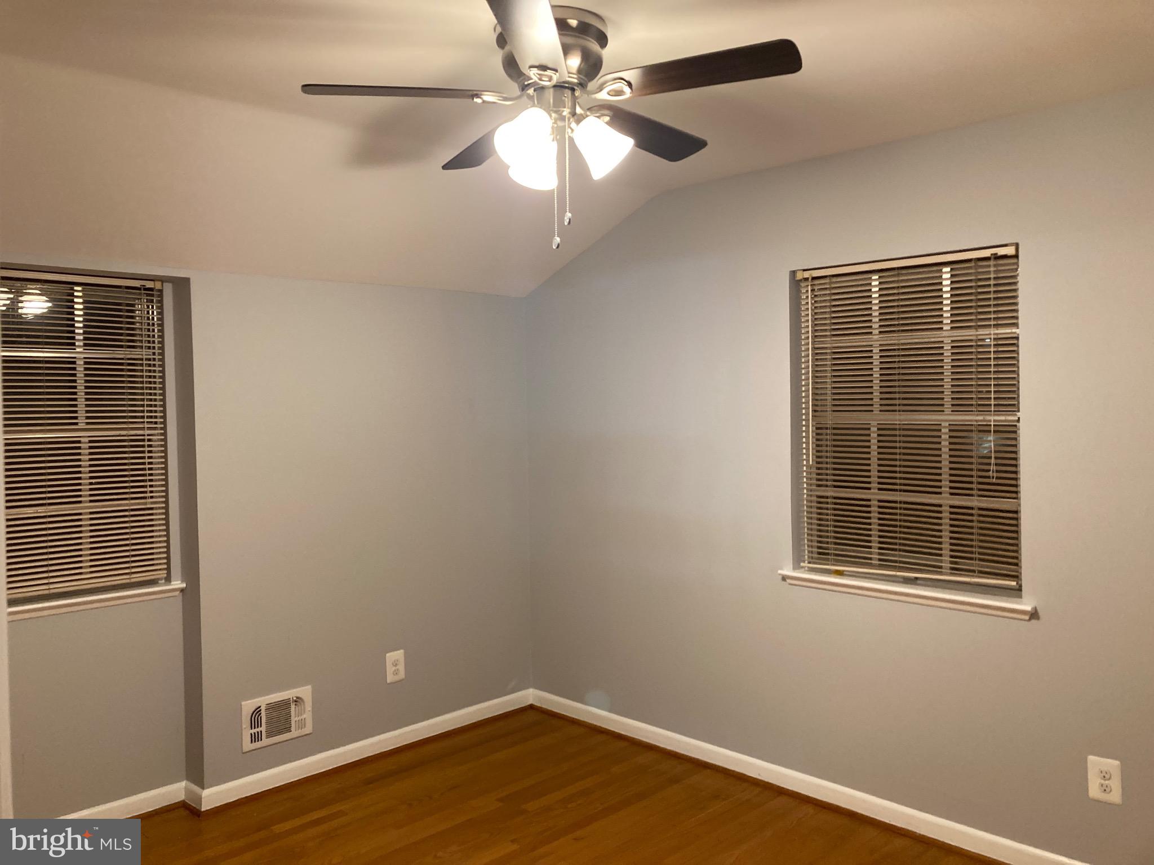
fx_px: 933
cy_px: 432
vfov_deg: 49.7
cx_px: 577
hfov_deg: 63.4
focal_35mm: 28
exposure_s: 1/60
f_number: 1.8
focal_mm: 3.99
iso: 160
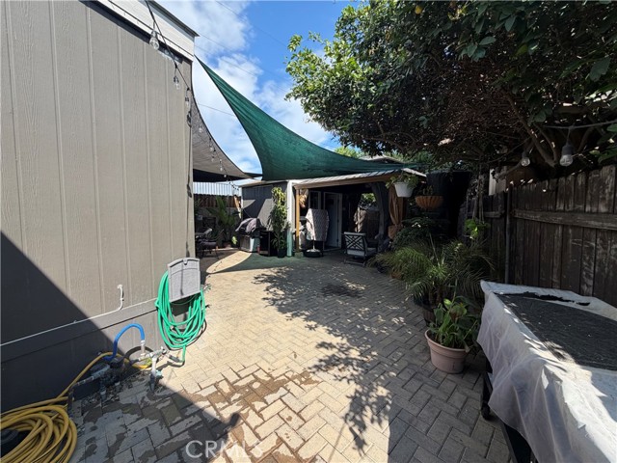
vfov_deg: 85.7
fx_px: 250
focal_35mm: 14
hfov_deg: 102.1
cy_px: 232
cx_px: 308
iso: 40
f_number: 2.2
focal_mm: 2.22
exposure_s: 1/672
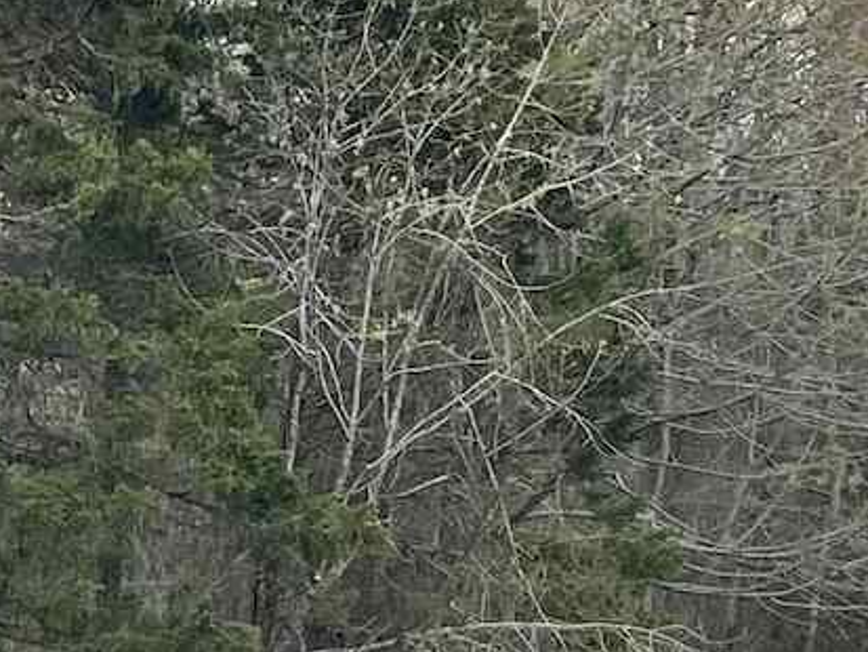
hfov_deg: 12.1
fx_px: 4038
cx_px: -90
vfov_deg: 9.1
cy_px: 694
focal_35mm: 161
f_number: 1.6
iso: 32
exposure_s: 1/622
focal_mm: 4.2
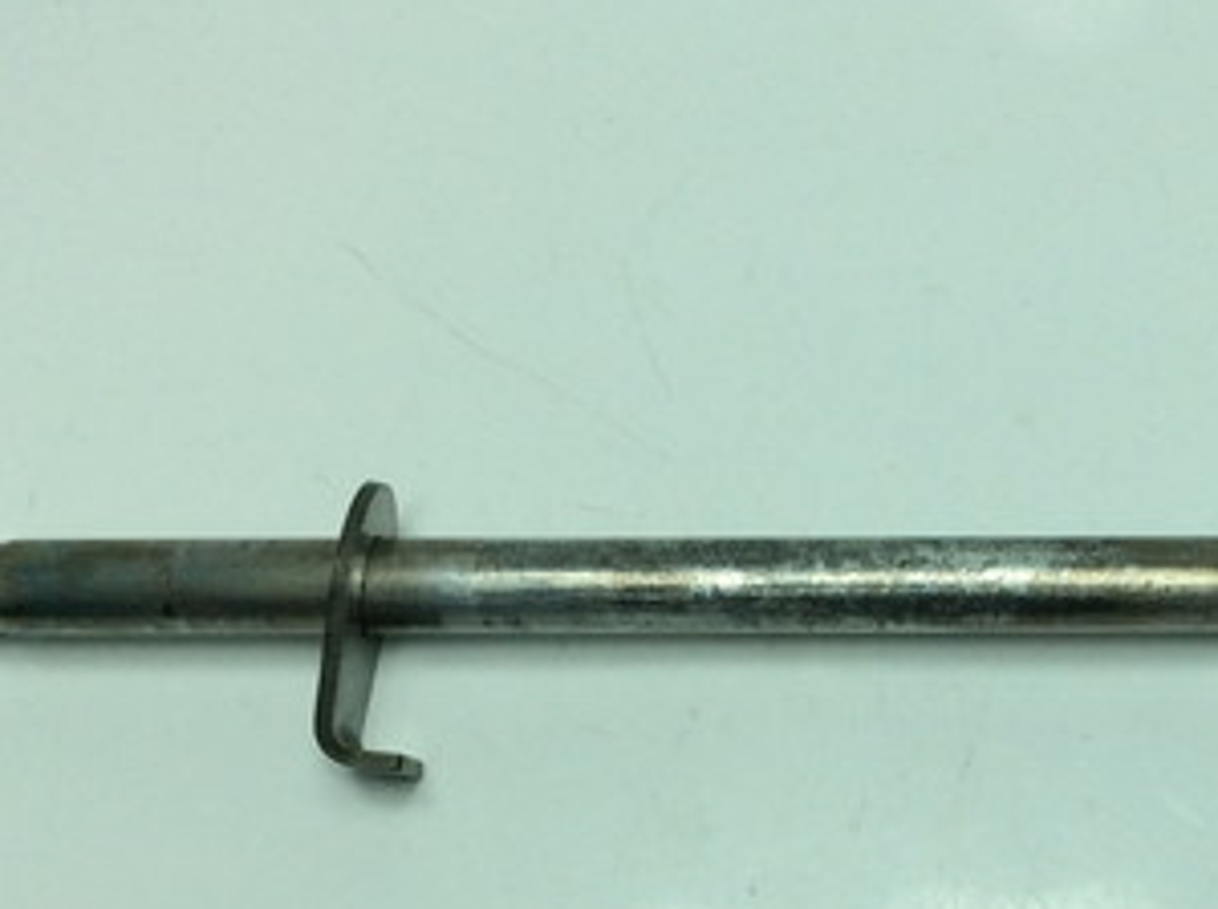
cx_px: 922
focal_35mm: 64
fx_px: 2248
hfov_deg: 29.8
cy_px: 637
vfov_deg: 22.7
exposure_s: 1/853
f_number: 2.4
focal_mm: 3.3
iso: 32
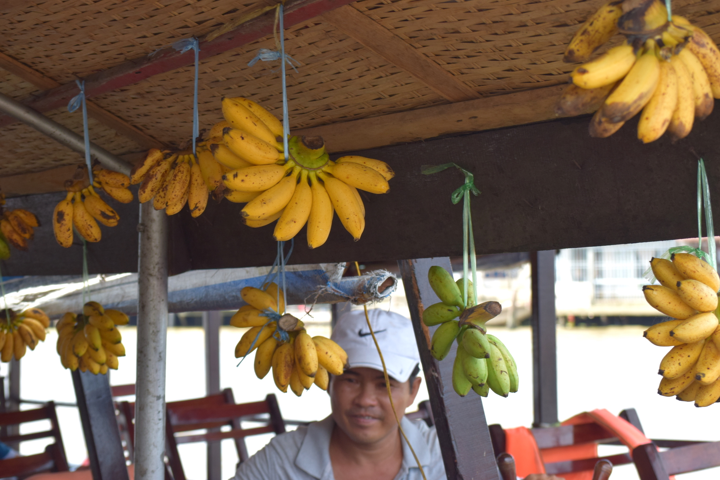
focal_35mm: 82
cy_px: 240
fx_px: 1651
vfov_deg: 16.6
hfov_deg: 24.6
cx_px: 360
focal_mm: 55
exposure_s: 1/250
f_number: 8
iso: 400
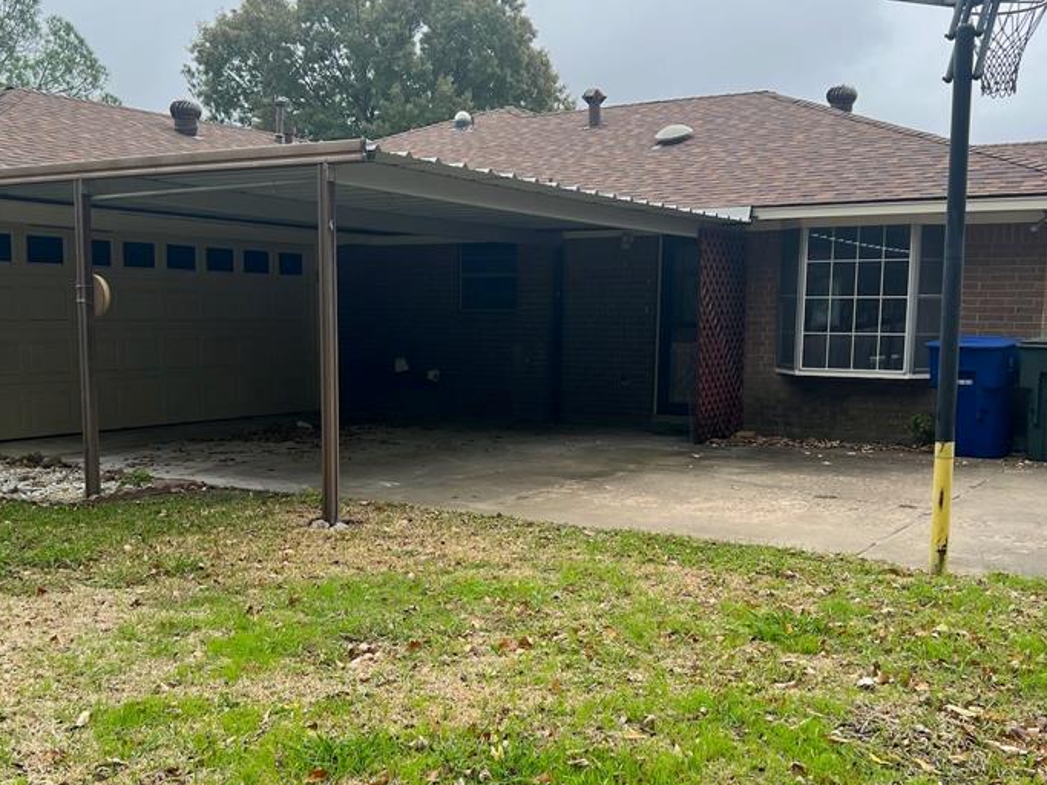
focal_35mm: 39
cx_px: 510
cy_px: 463
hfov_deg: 47.9
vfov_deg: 36.7
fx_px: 1179
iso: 50
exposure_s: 1/632
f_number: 1.5
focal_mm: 5.7
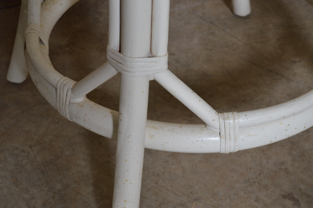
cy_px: 104
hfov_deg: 24.6
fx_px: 717
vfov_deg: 16.5
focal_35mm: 82
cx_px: 156
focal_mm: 55
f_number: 6.3
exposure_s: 1/80
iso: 400
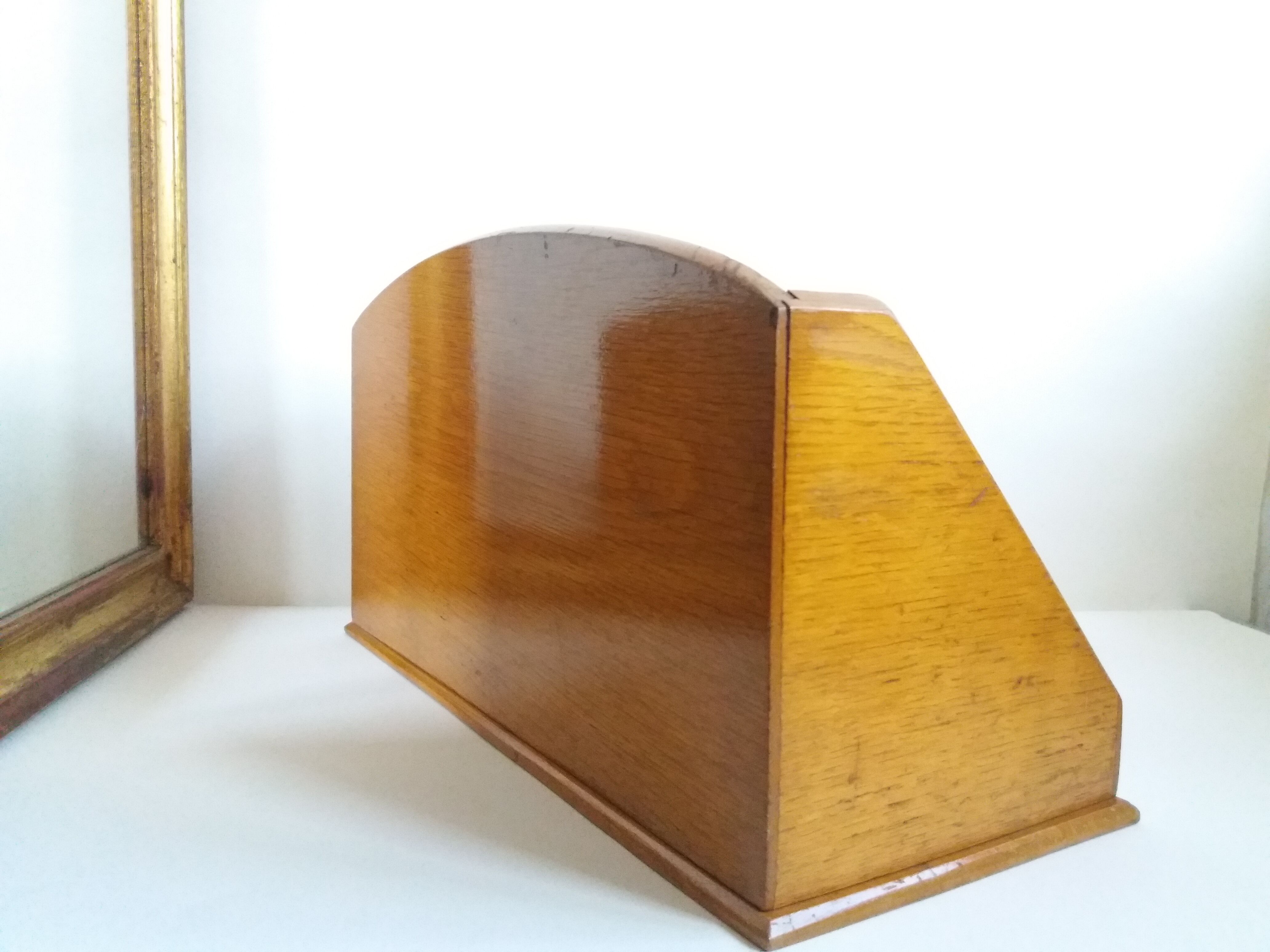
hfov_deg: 63.4
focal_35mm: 28
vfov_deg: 49.7
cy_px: 476
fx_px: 1027
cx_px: 635
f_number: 1.9
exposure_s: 1/296
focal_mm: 3.7
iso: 800
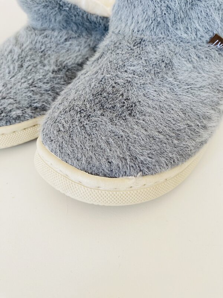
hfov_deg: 53.1
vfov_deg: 67.3
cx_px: 112
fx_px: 223
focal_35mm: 26
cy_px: 149
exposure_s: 1/100
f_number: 1.8
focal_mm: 4.25
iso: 50
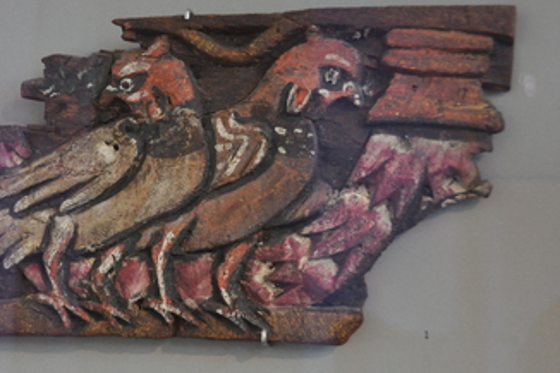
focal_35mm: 93
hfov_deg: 21.8
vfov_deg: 14.7
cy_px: 175
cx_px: 184
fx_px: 1446
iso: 2000
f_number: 4.5
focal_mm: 46
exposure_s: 1/60
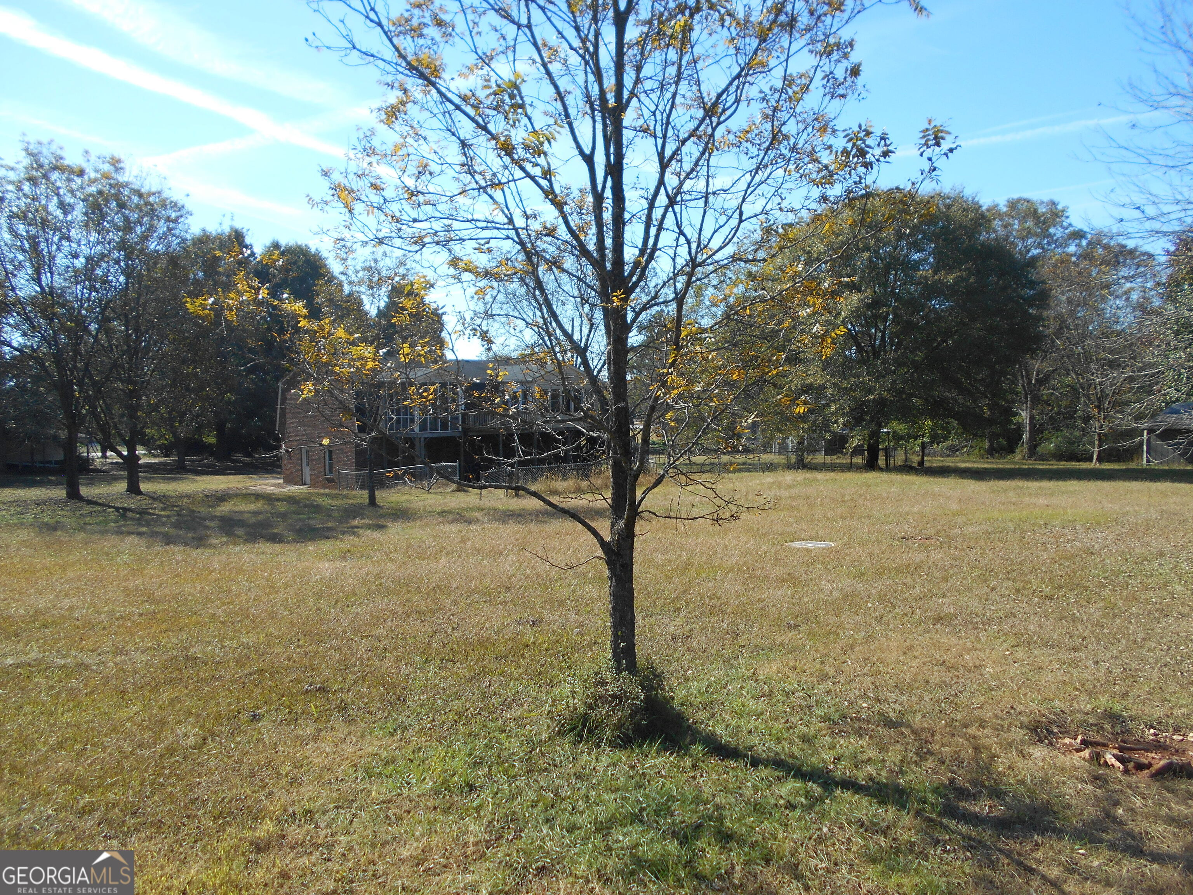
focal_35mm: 26
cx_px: 596
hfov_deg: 67.3
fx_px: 896
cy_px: 448
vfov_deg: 53.1
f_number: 3.2
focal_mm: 4.6
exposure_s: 1/640
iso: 80
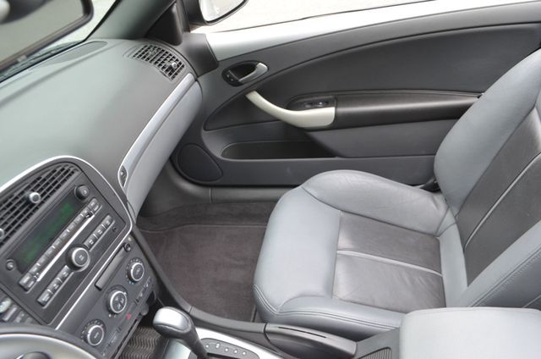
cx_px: 270
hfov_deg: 62.0
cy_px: 180
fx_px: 450
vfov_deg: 43.4
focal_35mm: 30
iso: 360
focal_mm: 20
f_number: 5.6
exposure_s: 1/125
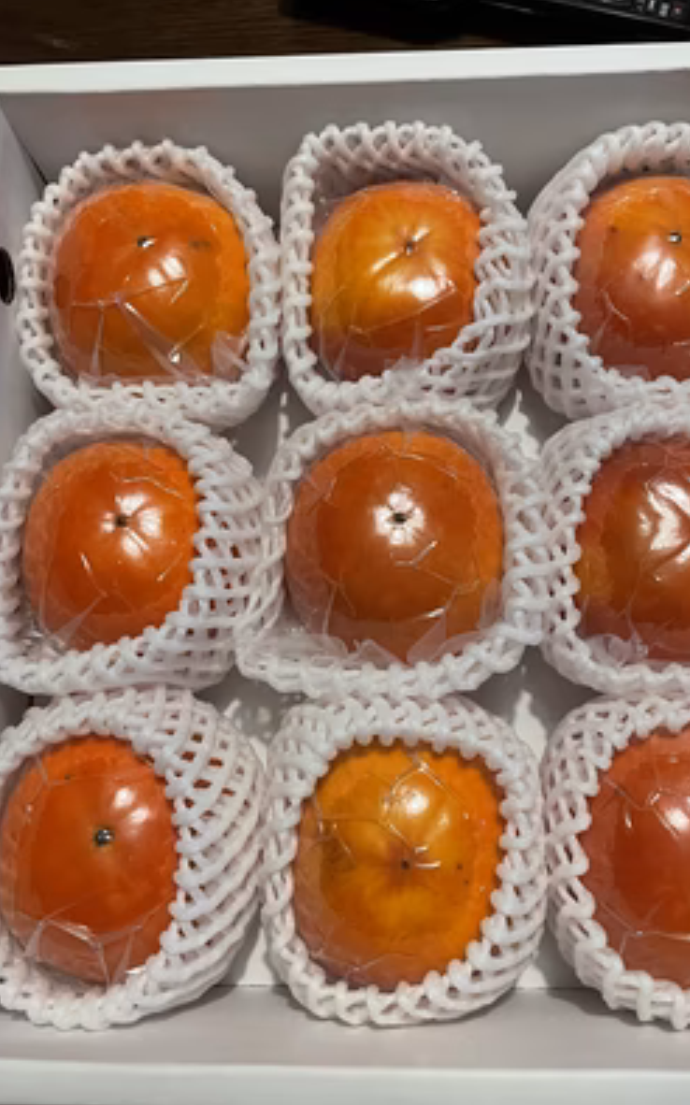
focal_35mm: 28
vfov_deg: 66.5
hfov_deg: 44.4
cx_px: 384
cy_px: 550
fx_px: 843
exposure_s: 1/50
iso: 200
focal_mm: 4.2
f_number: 1.6
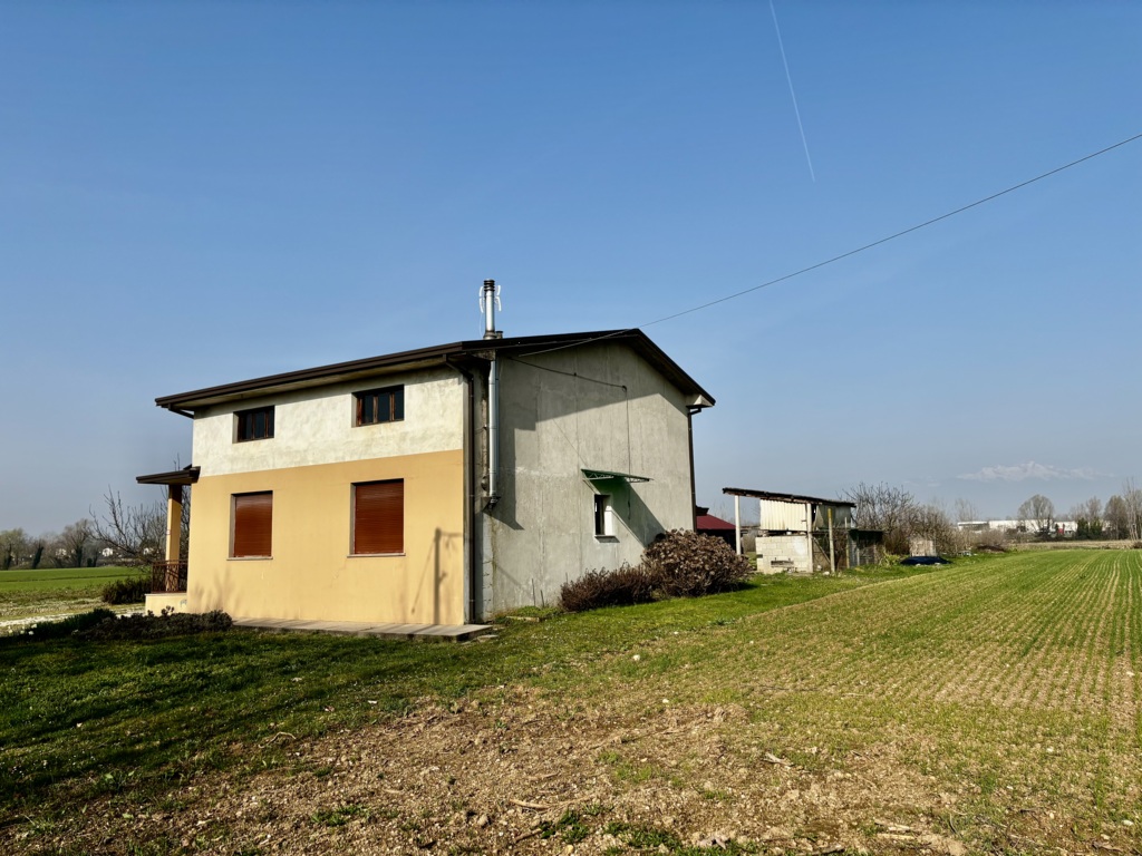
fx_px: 858
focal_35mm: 26
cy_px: 428
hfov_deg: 67.3
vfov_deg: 53.1
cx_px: 571
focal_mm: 5.96
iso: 50
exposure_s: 1/5952
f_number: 1.6
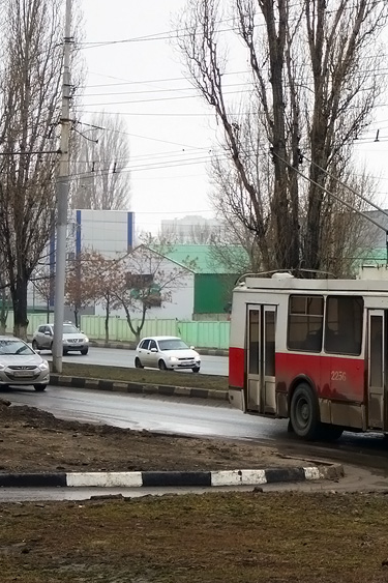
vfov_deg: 15.8
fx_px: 2103
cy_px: 232
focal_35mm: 130
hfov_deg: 10.3
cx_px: 511
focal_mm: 22.49
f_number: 3.5
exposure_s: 1/500
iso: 125
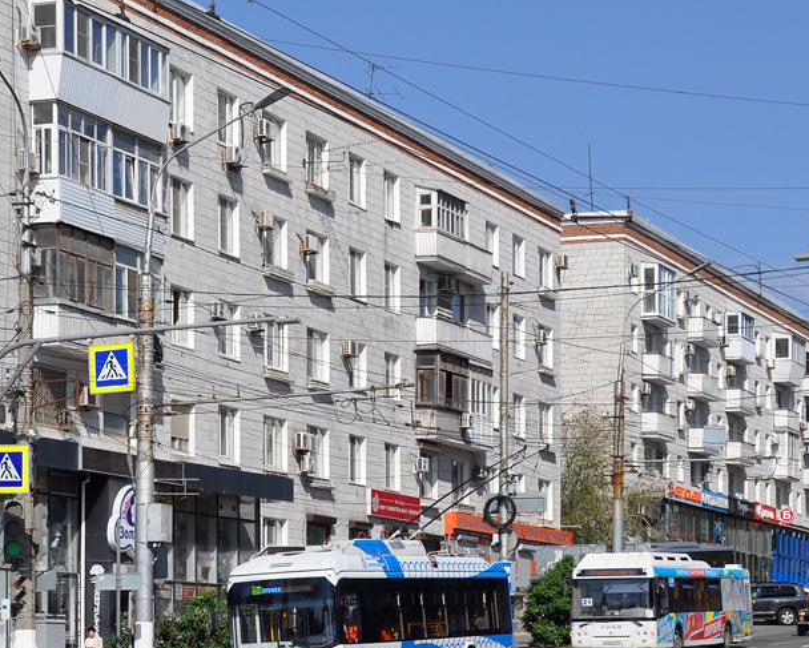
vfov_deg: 15.9
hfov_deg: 19.7
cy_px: 338
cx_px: 454
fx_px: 2324
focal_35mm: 97
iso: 200
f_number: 9
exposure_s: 1/640
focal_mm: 30
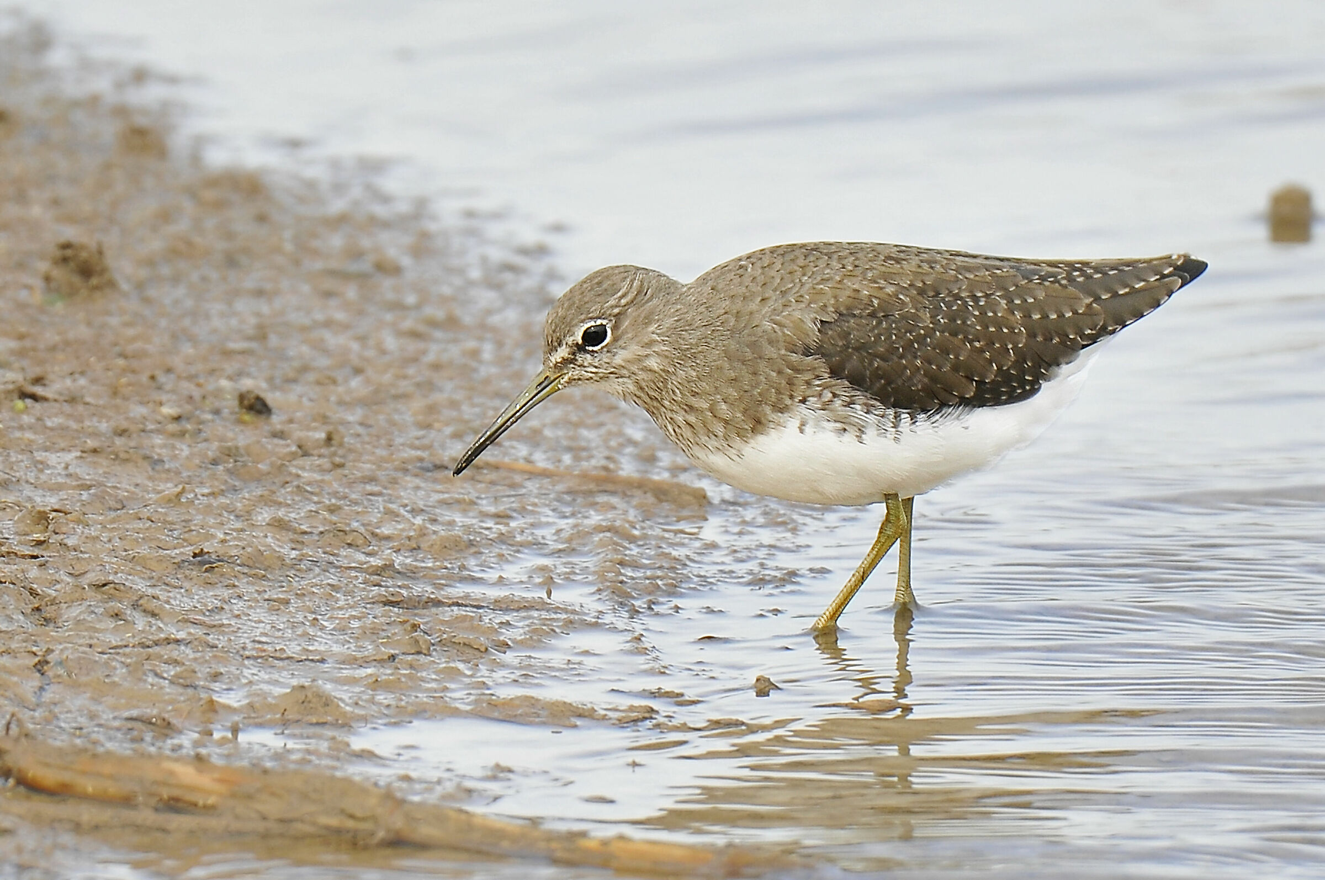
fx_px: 33084
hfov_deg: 2.3
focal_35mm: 900
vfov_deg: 1.5
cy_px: 440
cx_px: 662
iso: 200
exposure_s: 1/200
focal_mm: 600
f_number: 7.1
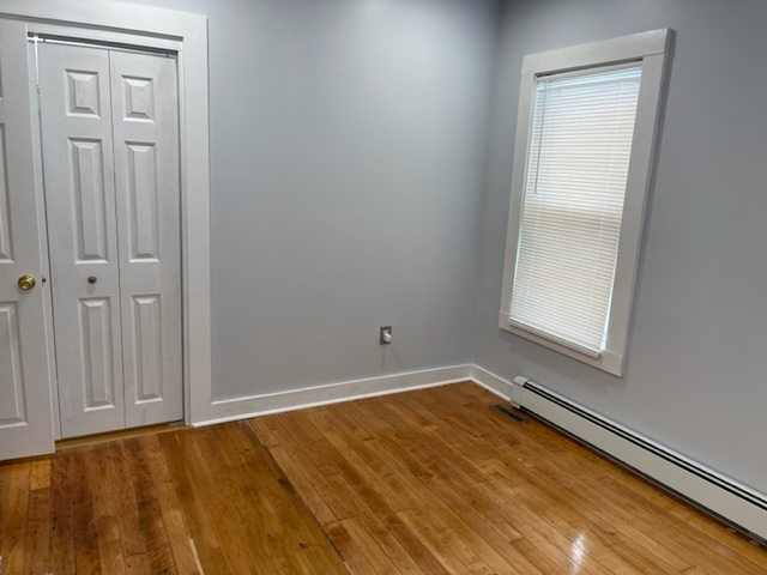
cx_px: 384
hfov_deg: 67.3
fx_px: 576
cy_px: 288
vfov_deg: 53.1
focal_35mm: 26
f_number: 1.6
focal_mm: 5.1
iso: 80
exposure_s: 1/120
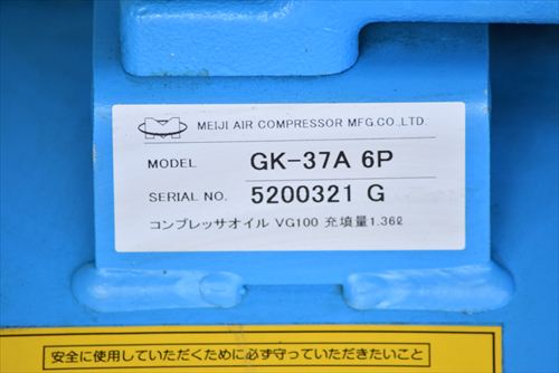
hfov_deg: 4.6
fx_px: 6991
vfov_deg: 3.1
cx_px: 280
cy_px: 186
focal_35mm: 450
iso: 1250
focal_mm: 300
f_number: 6.3
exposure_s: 1/60
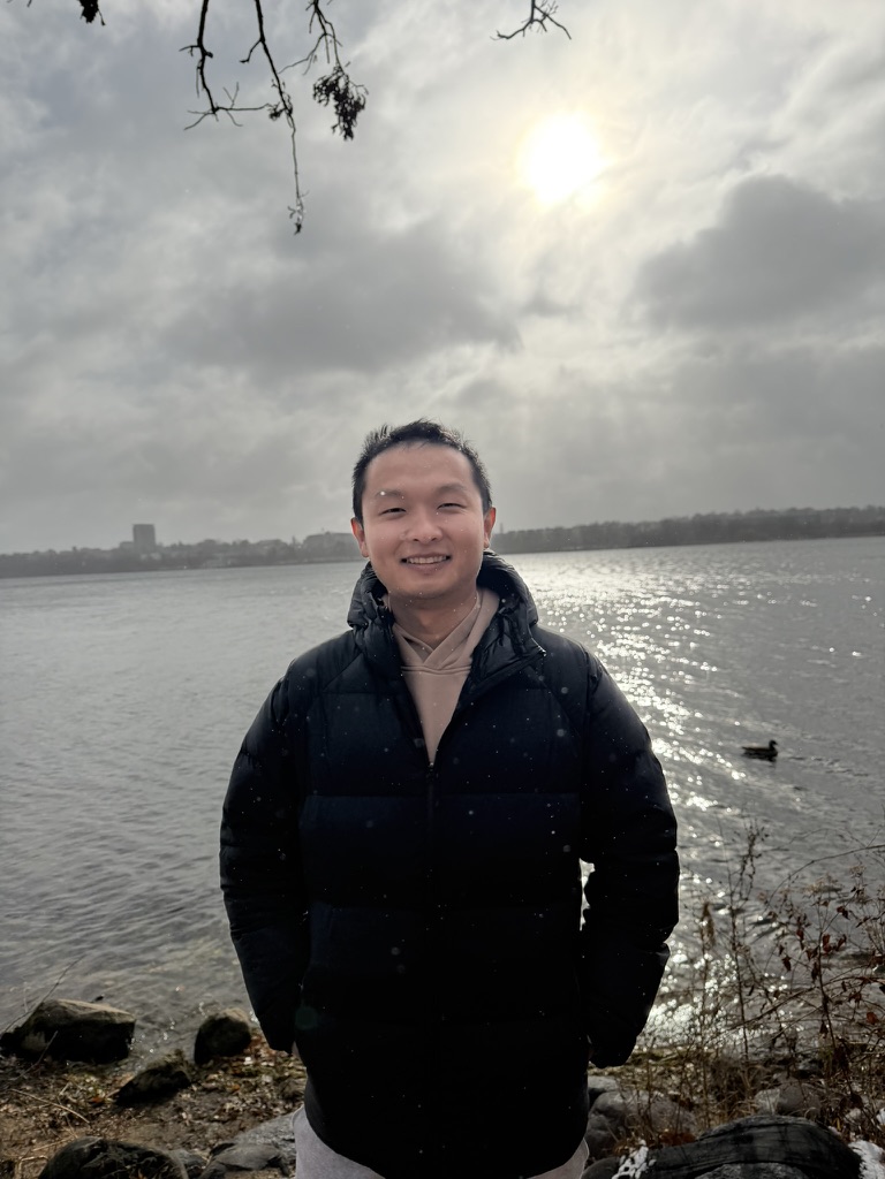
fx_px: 818
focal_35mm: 24
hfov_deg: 56.8
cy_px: 590
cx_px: 442
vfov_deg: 71.6
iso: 100
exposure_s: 1/10309
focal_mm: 6.76
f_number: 1.78
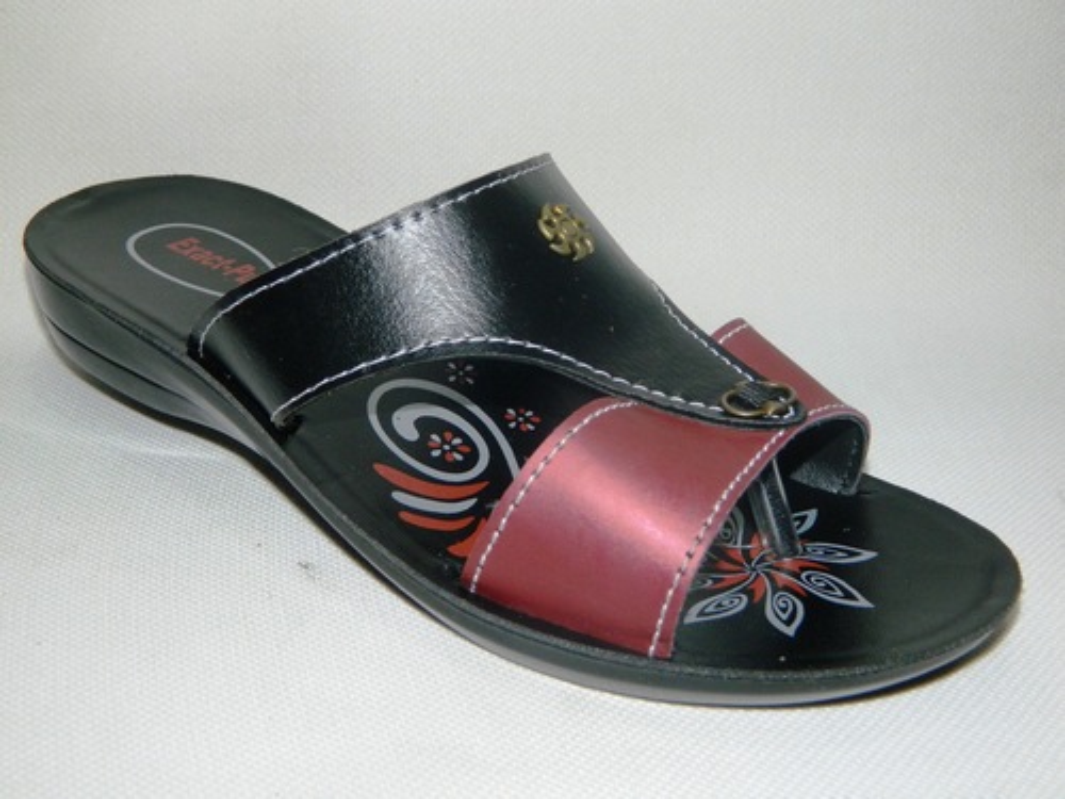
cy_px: 400
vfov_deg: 30.9
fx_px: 1446
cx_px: 532
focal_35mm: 47
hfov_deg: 40.4
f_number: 10.2
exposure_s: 1/50
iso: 200
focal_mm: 8.4
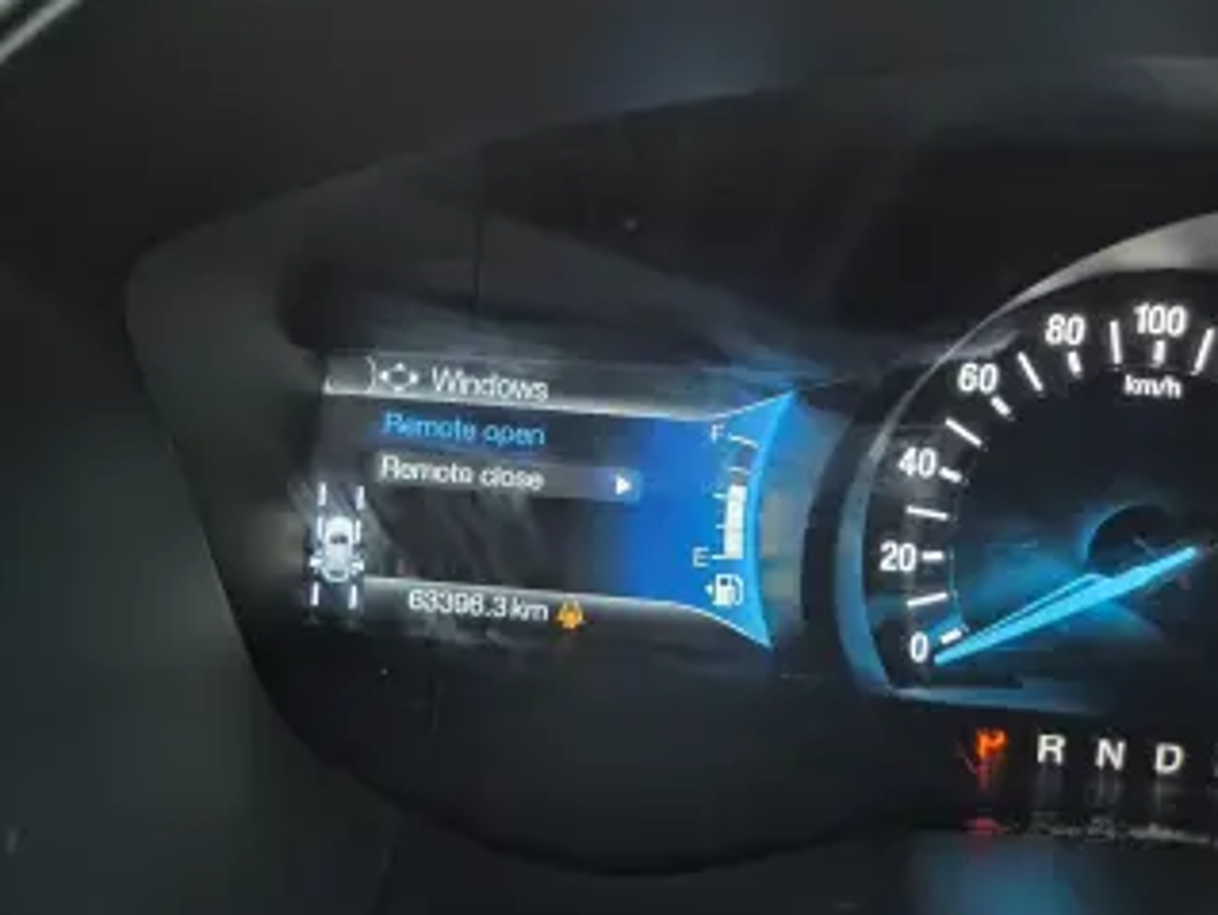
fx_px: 916
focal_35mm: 26
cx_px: 532
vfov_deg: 53.1
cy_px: 433
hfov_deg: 67.0
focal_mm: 5.4
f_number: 1.8
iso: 500
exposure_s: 1/31
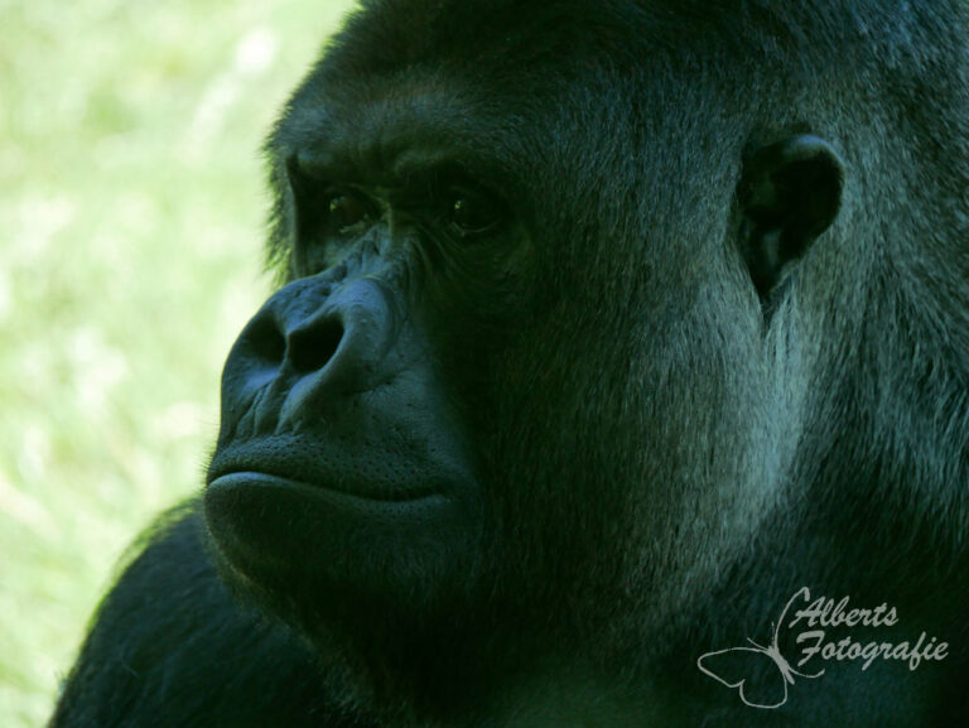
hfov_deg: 9.9
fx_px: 5602
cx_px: 484
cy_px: 364
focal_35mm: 200
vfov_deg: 7.4
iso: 400
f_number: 4
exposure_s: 1/250
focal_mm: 100
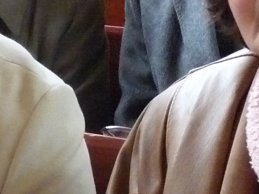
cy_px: -22
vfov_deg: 7.3
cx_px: 109
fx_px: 1512
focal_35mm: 202
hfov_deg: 9.8
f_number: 3
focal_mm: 6.6
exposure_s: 1/25
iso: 800
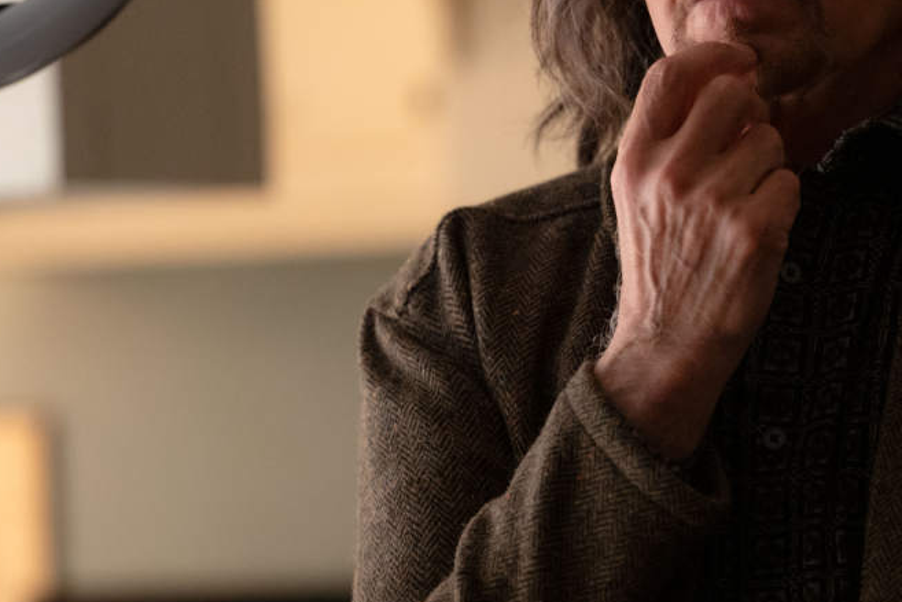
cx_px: 529
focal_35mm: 210
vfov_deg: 6.5
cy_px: 139
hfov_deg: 9.8
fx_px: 5261
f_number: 2.8
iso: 4000
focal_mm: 115
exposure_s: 1/160
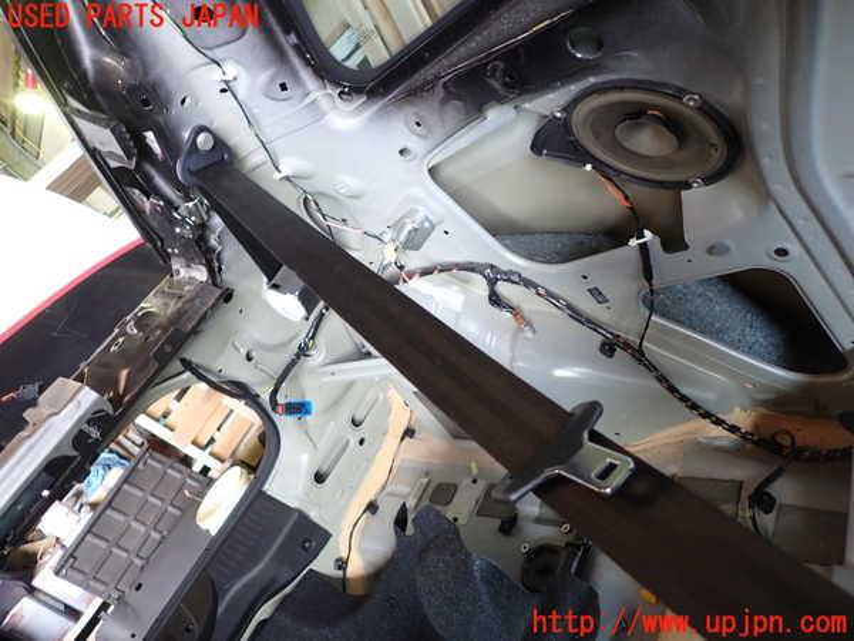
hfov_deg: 69.4
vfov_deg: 54.9
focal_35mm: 25
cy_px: 320
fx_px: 617
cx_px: 427
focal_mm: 4.5
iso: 200
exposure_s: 1/40
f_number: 2
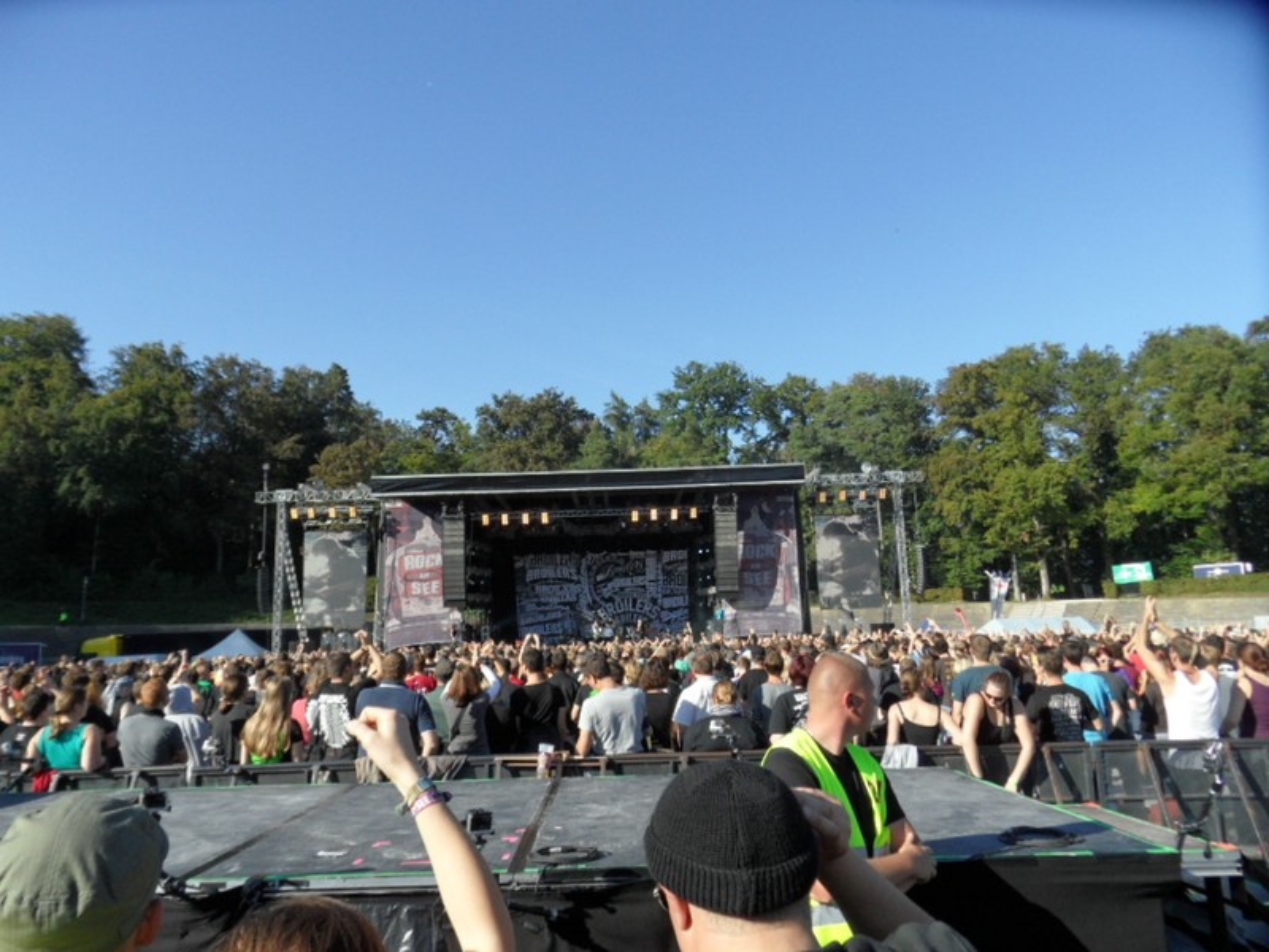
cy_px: 476
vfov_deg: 56.8
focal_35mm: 24
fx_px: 880
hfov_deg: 71.6
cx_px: 634
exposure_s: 1/750
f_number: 3.2
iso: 80
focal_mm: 3.9
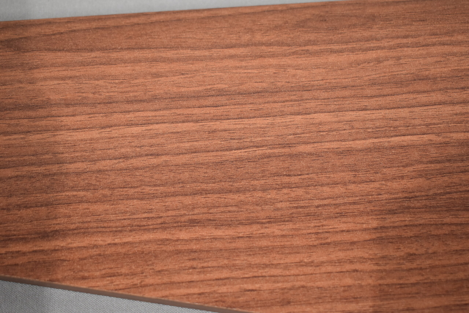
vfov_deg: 25.1
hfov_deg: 36.9
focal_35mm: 54
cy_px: 156
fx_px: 703
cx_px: 234
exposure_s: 1/160
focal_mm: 36
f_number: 4.8
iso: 800
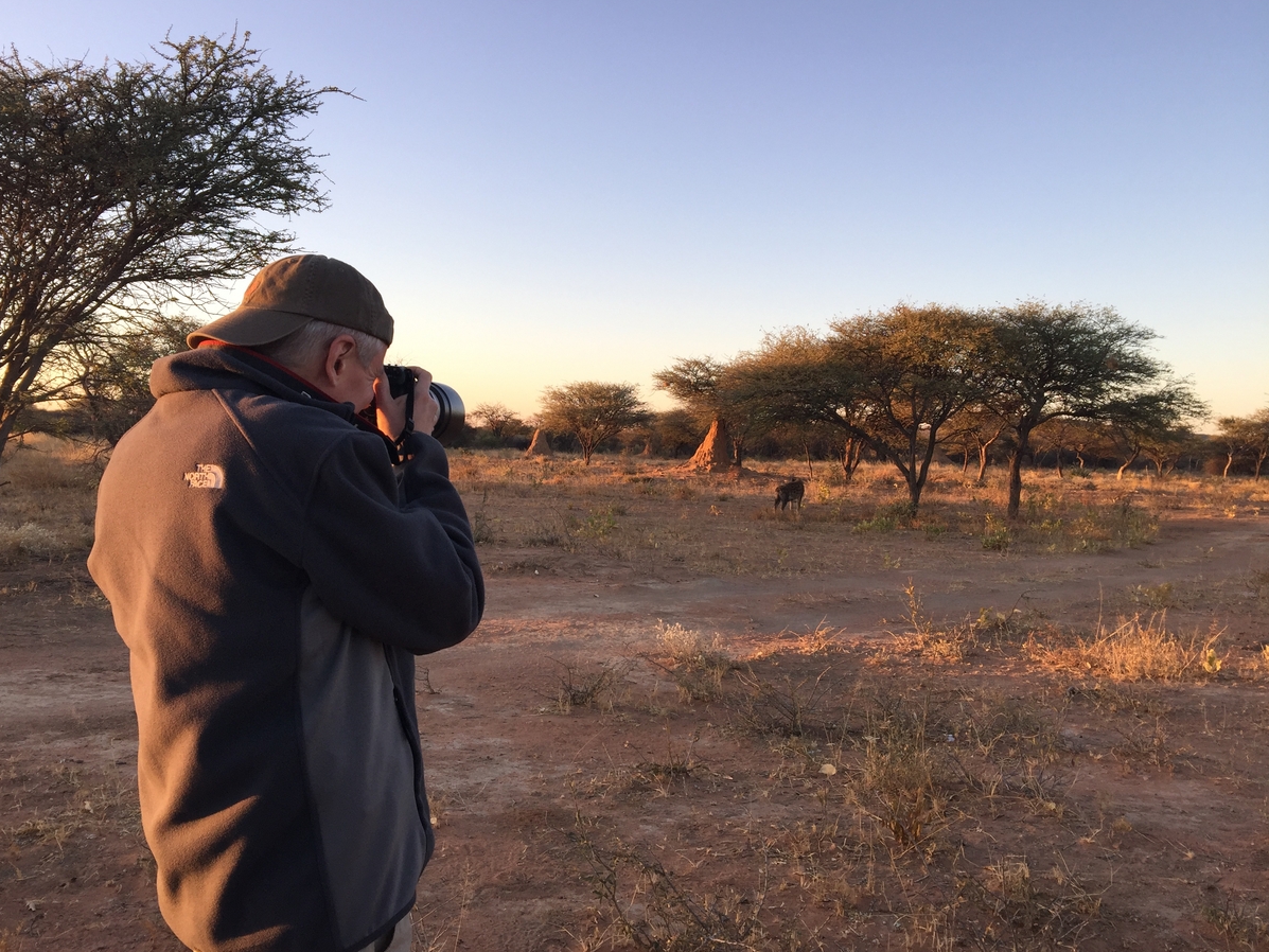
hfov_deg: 58.3
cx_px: 592
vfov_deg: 45.4
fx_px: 1137
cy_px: 495
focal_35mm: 31
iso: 32
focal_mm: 4.15
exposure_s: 1/226
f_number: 2.2
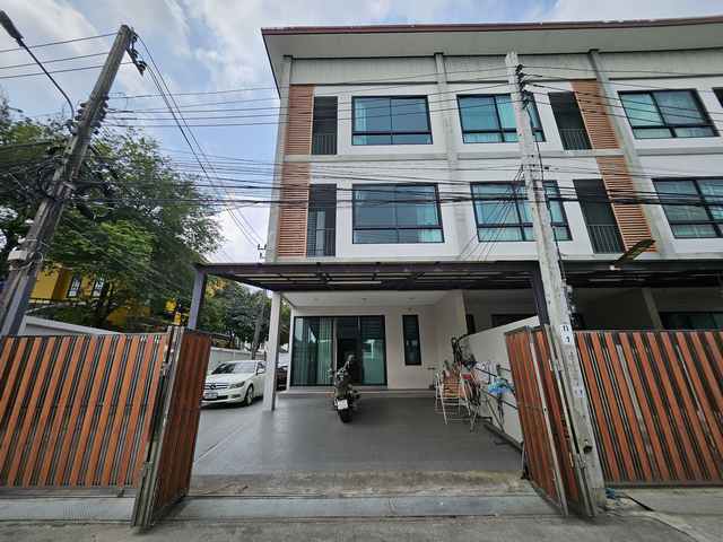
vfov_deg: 89.9
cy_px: 271
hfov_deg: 106.2
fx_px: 272
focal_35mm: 13
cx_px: 362
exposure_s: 1/944
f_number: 2.2
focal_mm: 1.74
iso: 32
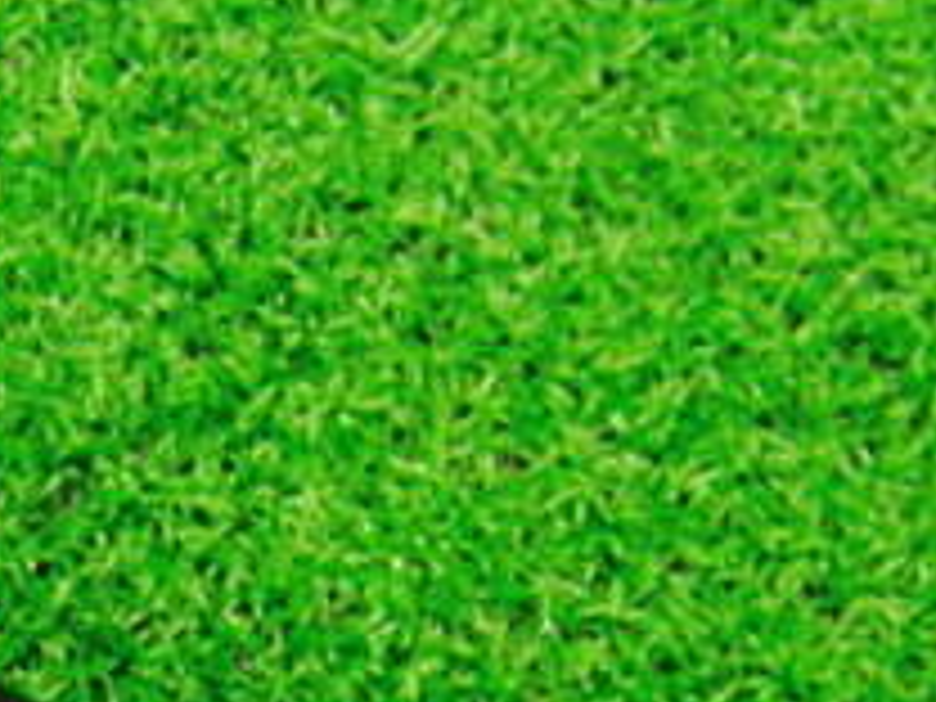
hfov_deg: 16.3
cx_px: -284
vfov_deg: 12.8
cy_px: 742
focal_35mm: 114
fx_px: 3083
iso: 400
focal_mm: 6.42
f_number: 3.6
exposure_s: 1/20
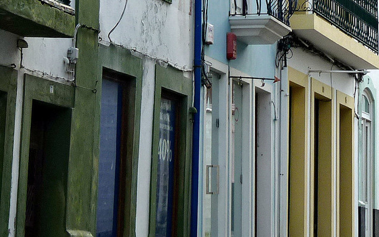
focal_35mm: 157
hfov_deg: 13.3
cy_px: -34
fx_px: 1621
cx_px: 223
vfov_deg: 8.3
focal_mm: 12.4
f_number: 4
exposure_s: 1/160
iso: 80
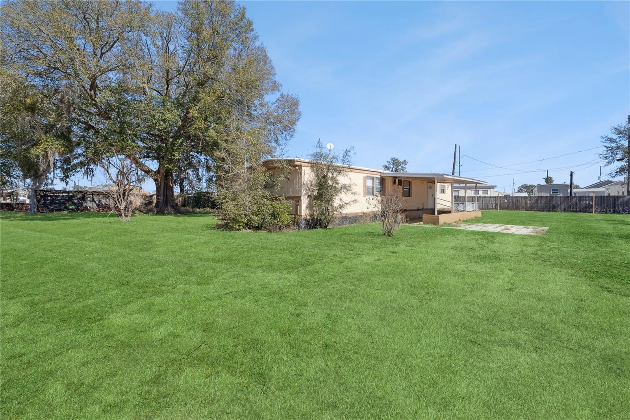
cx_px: 315
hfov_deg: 100.4
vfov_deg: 77.3
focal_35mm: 15
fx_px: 262
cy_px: 210
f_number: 8
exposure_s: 1/320
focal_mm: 10
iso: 100
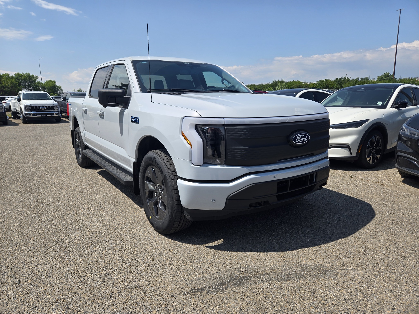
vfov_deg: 58.9
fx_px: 278
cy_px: 157
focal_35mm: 23
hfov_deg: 73.9
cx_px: 210
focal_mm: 5.4
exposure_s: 1/2371
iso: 25
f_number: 1.8
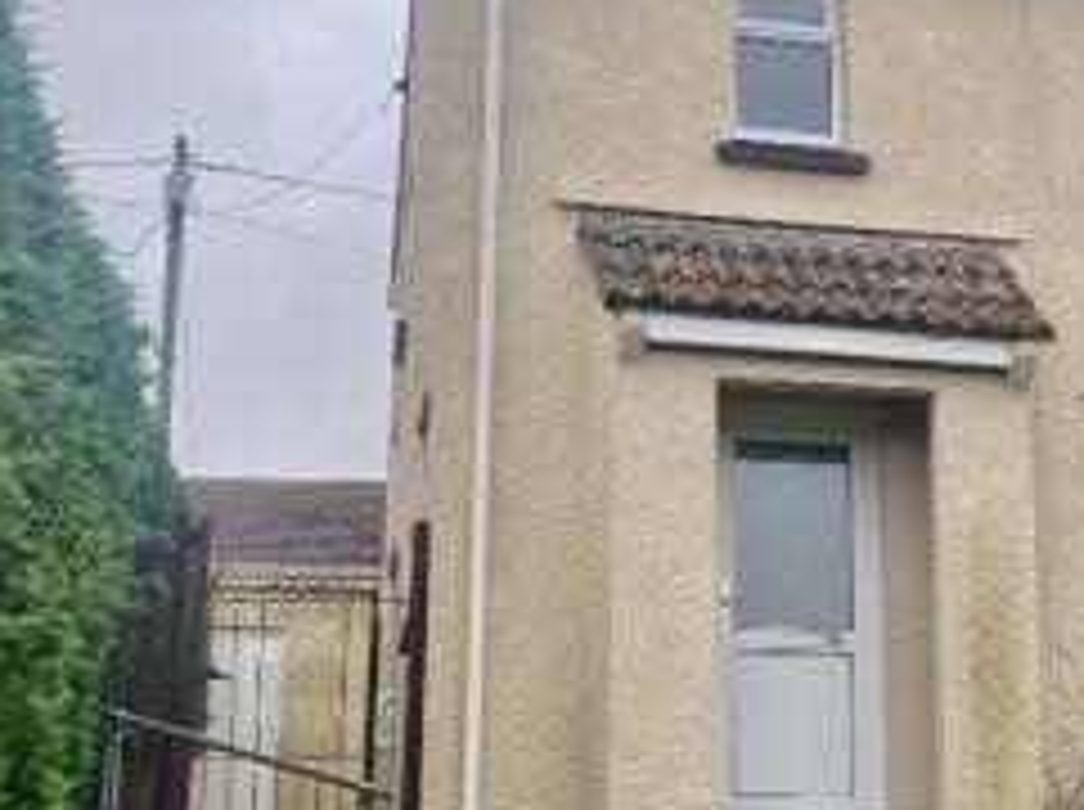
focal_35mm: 63
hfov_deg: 30.0
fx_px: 1970
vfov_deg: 23.2
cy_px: 511
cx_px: 870
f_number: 1.8
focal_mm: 4.25
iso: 32
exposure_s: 1/147
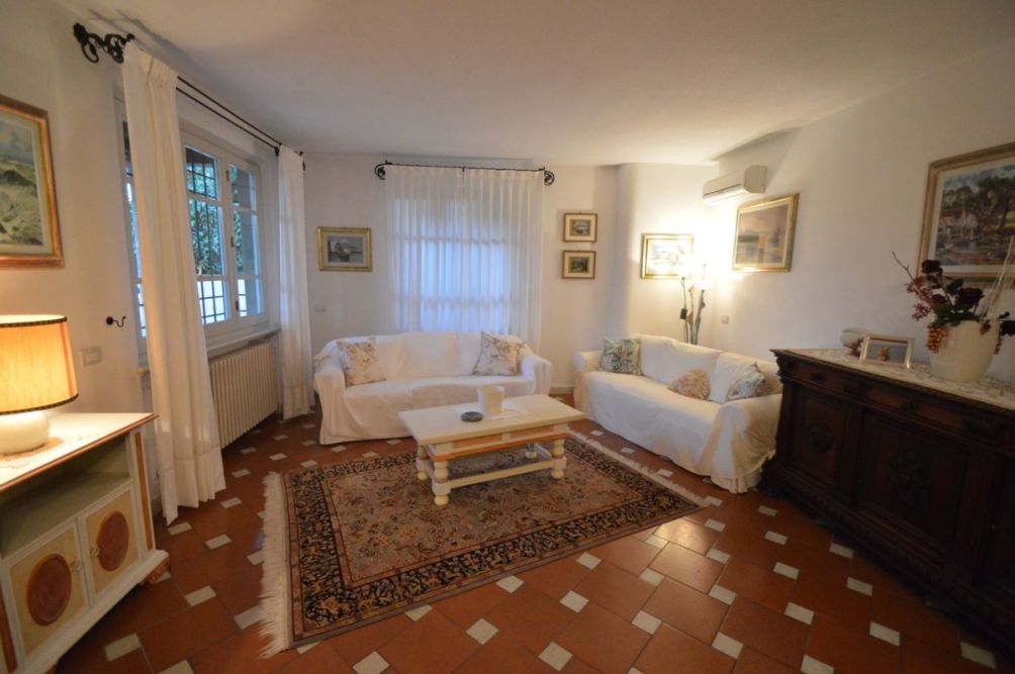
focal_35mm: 15
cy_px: 337
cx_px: 508
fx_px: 422
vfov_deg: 77.2
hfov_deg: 100.5
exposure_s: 1/60
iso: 2800
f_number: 3.5
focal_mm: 10
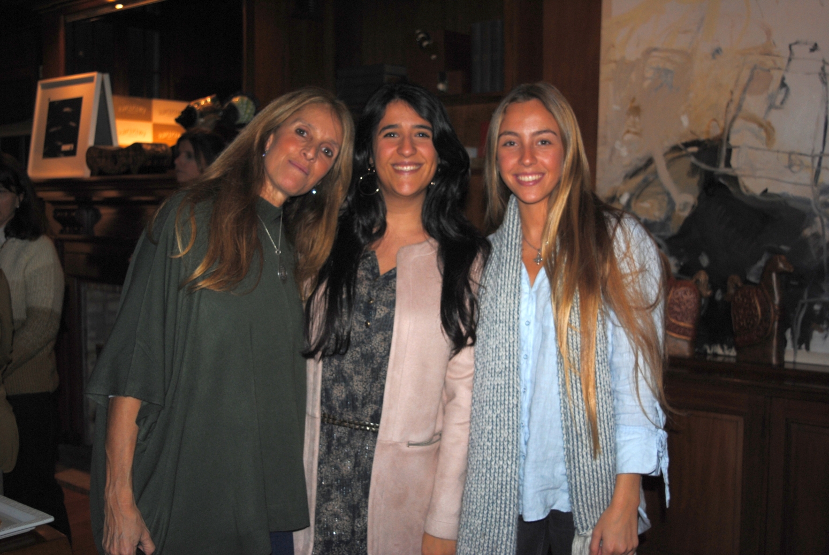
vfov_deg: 33.1
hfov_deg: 47.9
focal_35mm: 40
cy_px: 278
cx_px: 414
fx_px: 934
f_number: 4
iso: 200
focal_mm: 27
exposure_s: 1/60
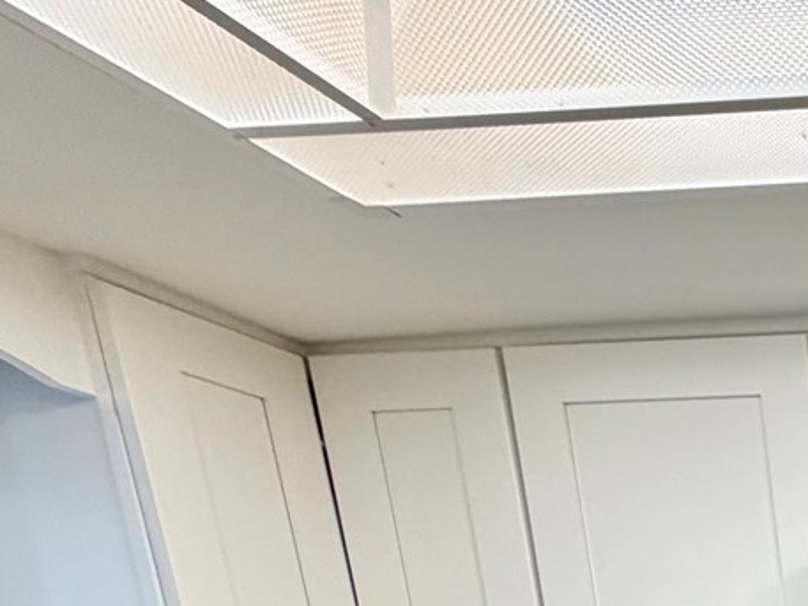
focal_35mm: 49
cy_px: 1011
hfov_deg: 25.2
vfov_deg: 22.0
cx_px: 1307
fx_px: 1144
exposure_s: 1/60
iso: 160
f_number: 2.2
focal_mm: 2.22
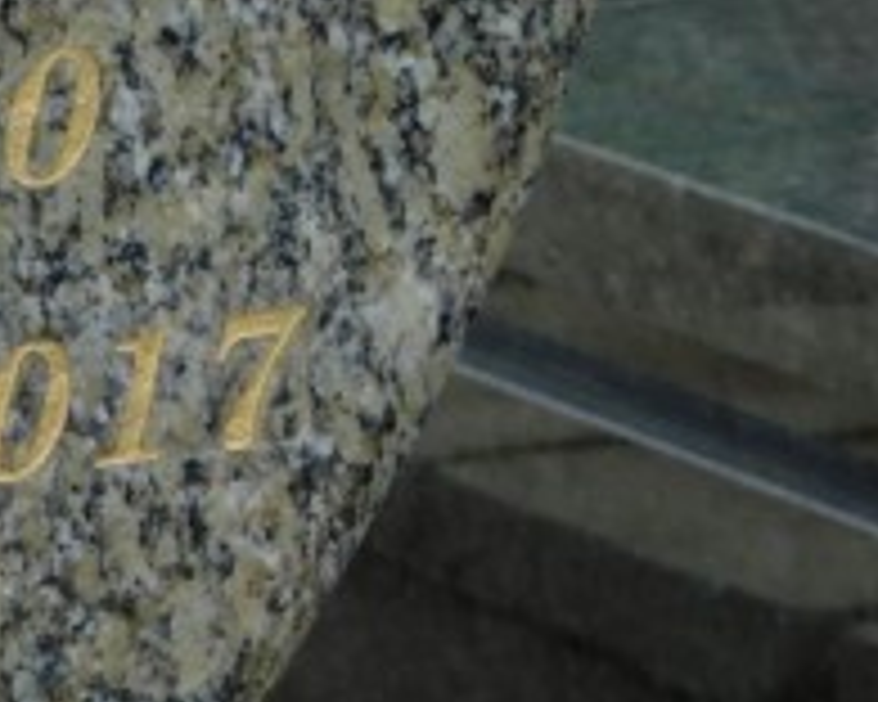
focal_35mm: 430
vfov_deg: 3.6
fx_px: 11174
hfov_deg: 4.5
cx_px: -482
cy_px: -374
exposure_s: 1/60
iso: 125
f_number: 5
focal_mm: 23.7
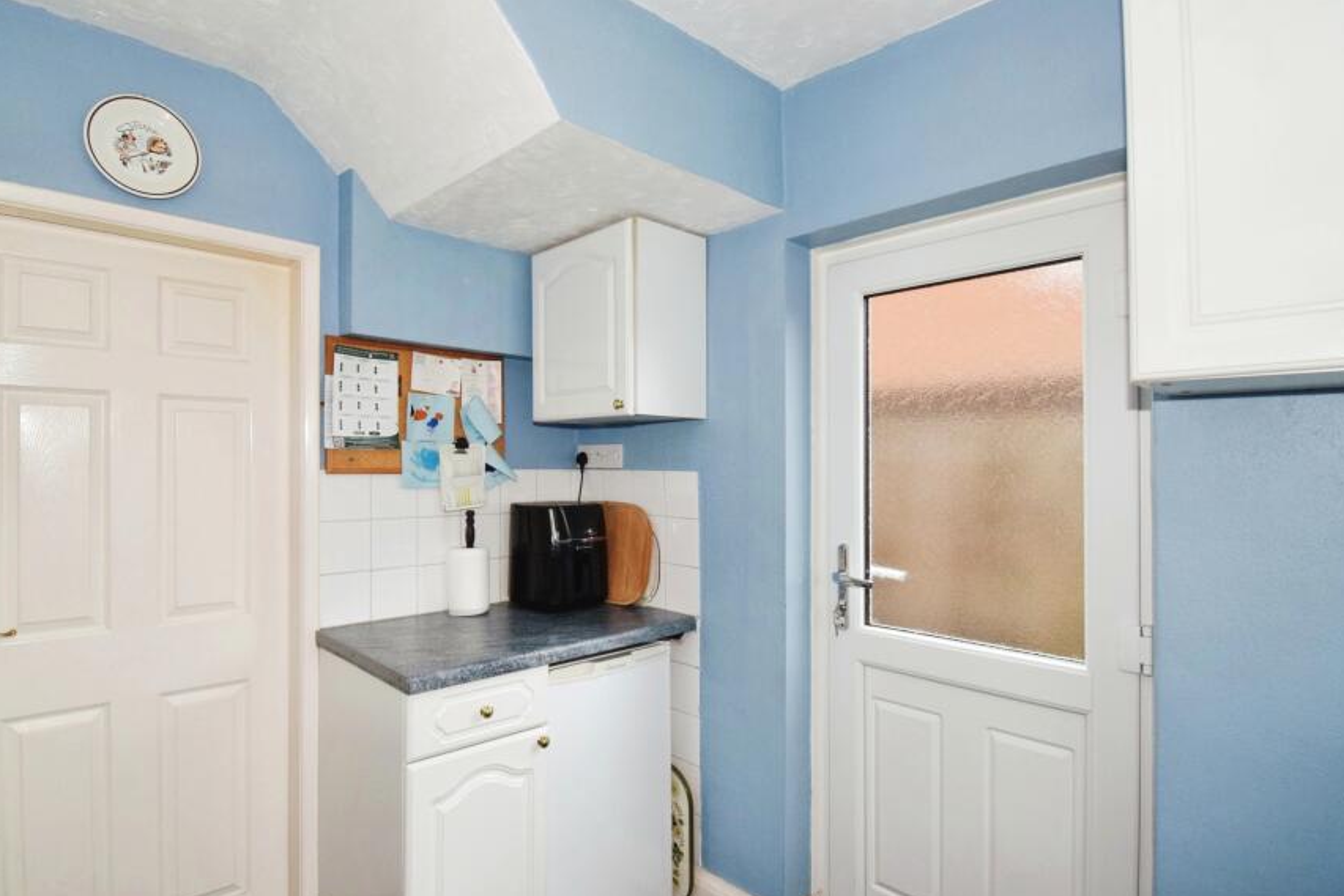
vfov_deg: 67.4
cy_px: 459
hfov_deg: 89.8
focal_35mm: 18
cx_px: 622
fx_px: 672
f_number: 9
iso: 1000
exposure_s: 1/60
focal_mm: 10
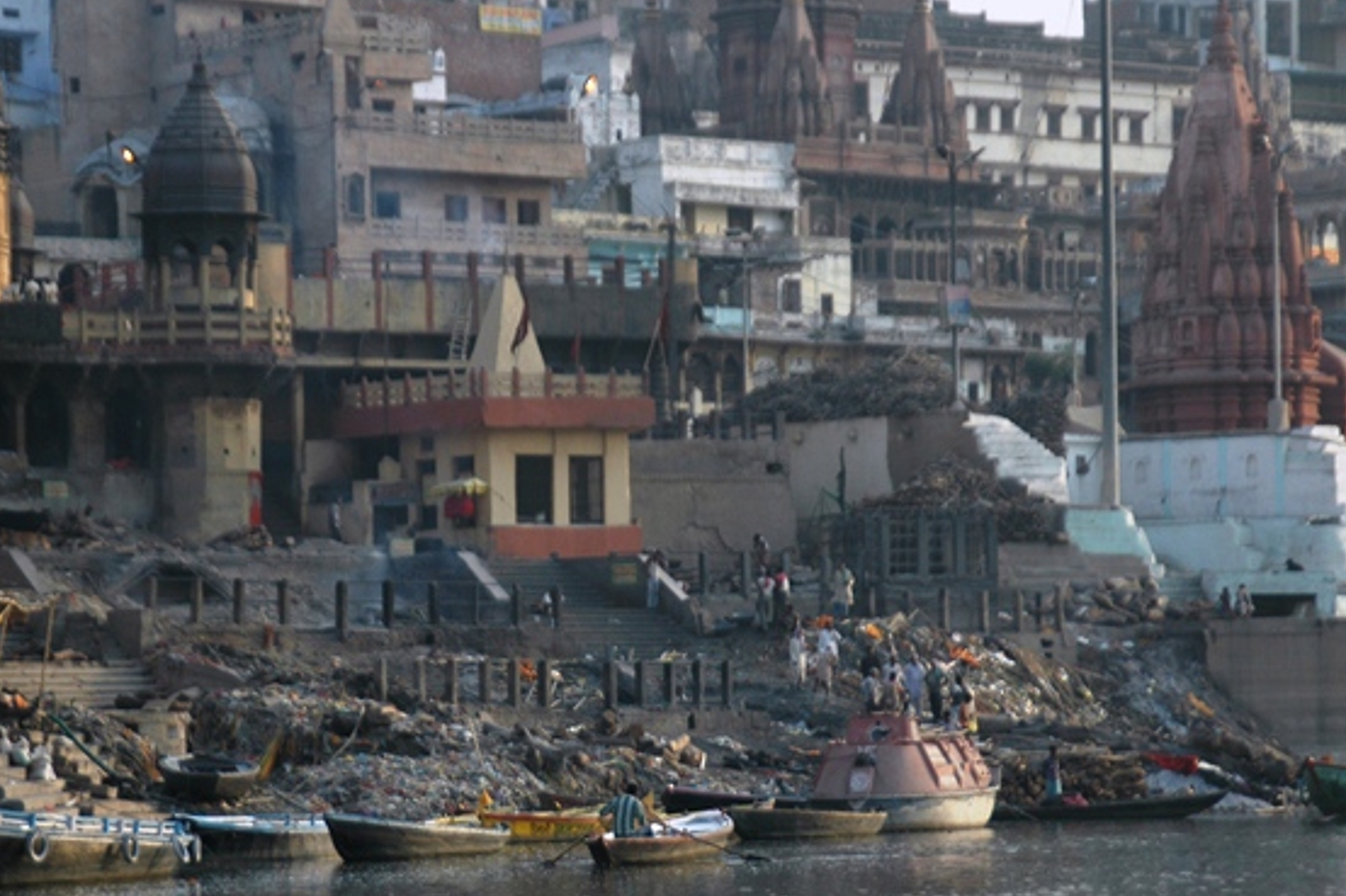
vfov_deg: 8.3
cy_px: 490
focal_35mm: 165
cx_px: 605
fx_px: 6151
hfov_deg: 12.5
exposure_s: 1/250
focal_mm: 95
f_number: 6
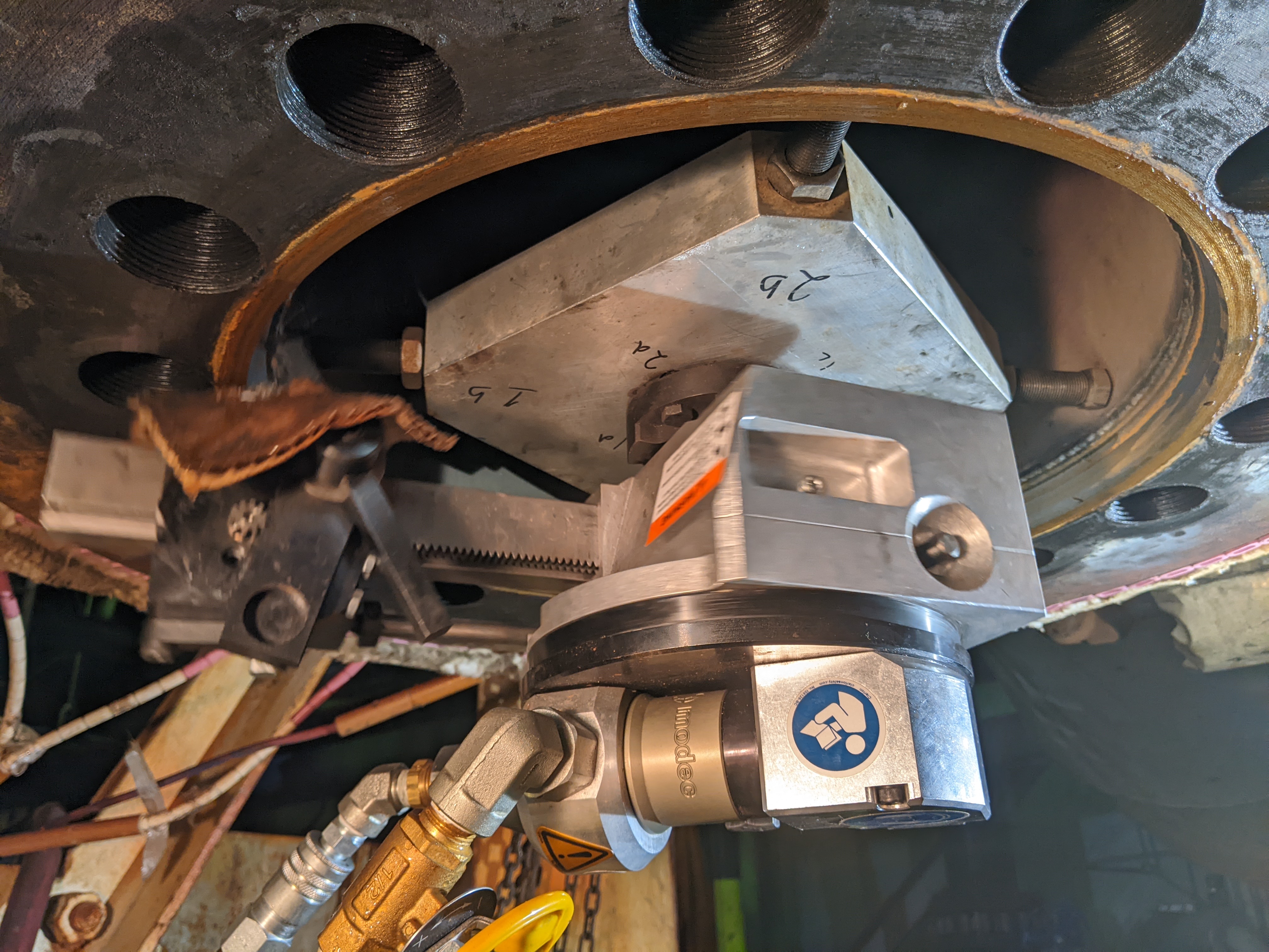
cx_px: 634
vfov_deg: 51.4
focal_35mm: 27
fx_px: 990
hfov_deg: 65.3
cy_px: 476
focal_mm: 4.44
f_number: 1.8
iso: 71
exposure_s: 1/40
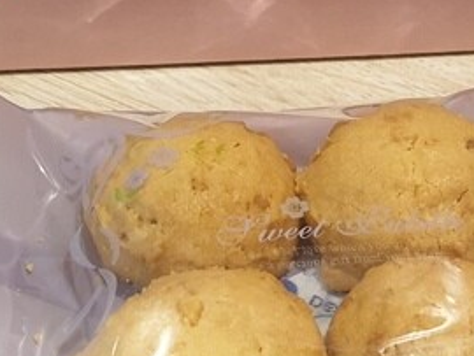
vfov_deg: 19.1
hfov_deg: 25.3
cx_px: 272
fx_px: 1055
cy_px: 116
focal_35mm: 77
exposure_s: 1/40
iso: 250
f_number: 2.4
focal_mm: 4.3
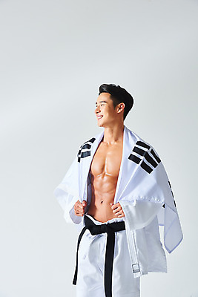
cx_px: 99
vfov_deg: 17.1
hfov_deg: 11.4
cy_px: 148
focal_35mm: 120
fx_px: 989
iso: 100
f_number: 11
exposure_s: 1/125
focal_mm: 120
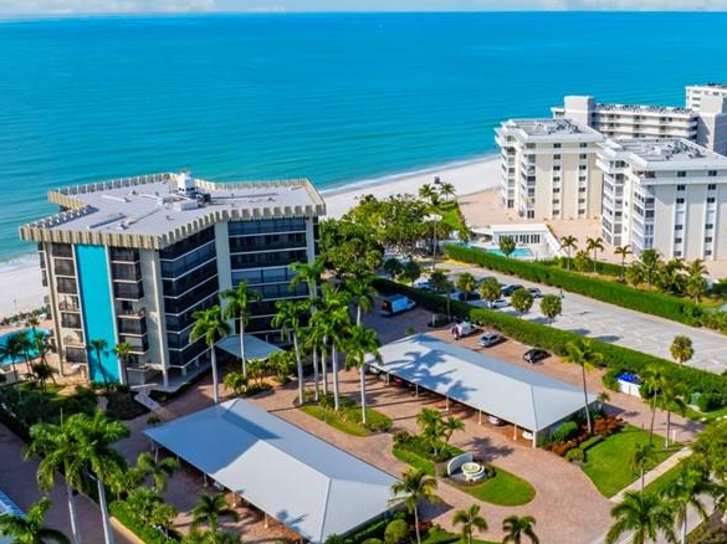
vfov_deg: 34.3
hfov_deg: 44.2
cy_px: 242
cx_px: 485
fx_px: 882
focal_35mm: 42
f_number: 11
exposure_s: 1/160
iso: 100
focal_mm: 12.29
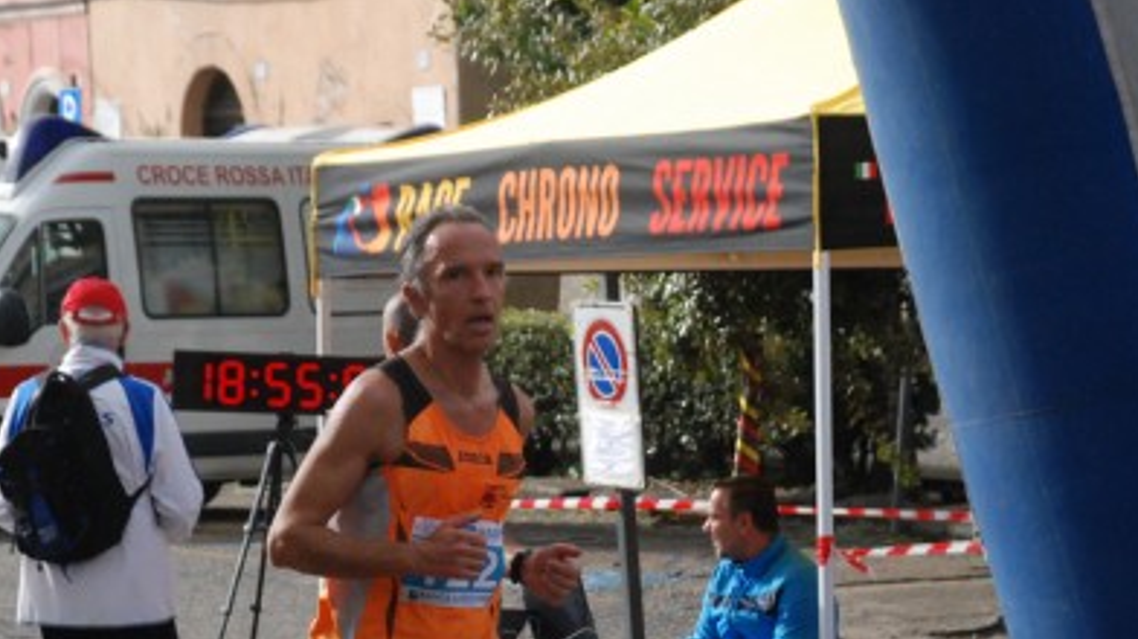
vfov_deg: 6.7
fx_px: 5453
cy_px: 530
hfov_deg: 11.9
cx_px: 540
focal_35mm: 181
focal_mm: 75
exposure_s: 1/1600
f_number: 5.6
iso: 1000
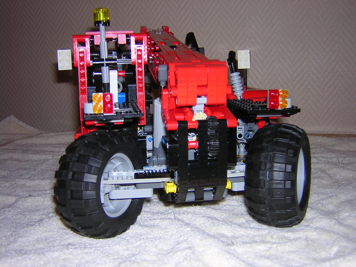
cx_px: 178
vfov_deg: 39.7
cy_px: 134
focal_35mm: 36
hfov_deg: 51.4
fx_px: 370
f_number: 2.6
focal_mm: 4.7
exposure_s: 1/60.1
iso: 100
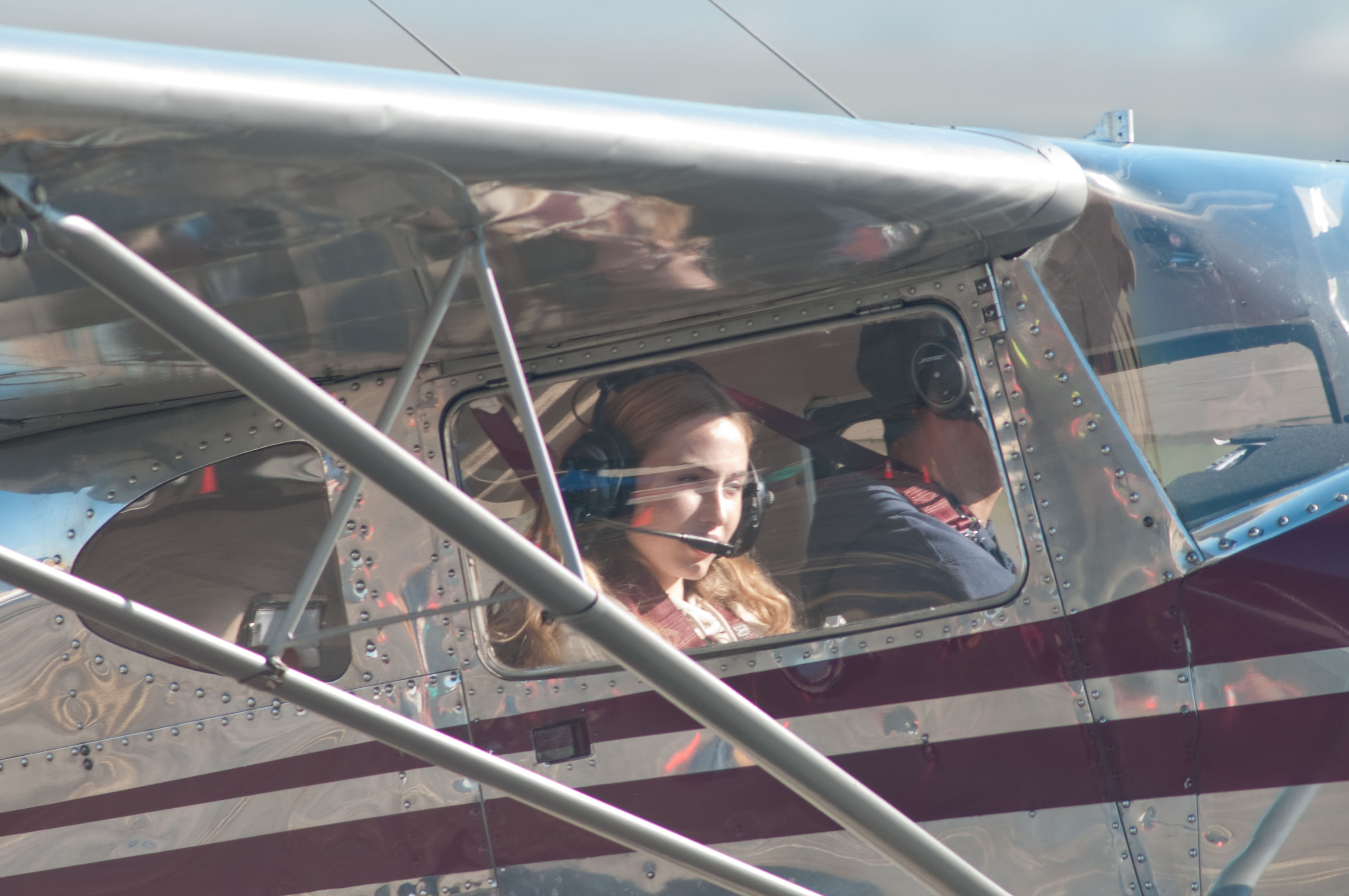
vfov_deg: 2.3
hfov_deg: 3.4
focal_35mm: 603
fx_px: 22567
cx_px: 726
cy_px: 448
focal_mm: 300
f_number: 5.6
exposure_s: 1/160
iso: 100
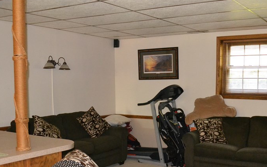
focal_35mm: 44
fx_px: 320
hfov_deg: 45.1
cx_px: 155
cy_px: 113
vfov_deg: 29.0
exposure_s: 1/60
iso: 3200
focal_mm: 18
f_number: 3.5
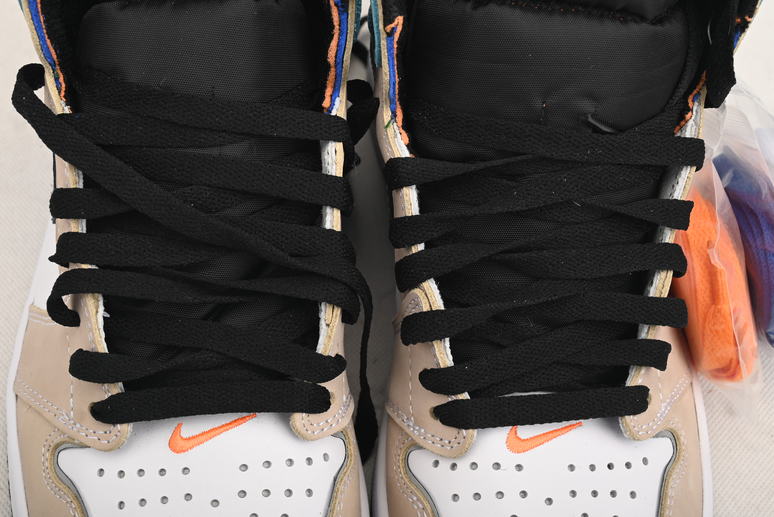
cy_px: 246
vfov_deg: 24.6
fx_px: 1183
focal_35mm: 55
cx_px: 353
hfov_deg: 36.2
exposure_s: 1/200
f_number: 11
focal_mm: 46
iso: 100
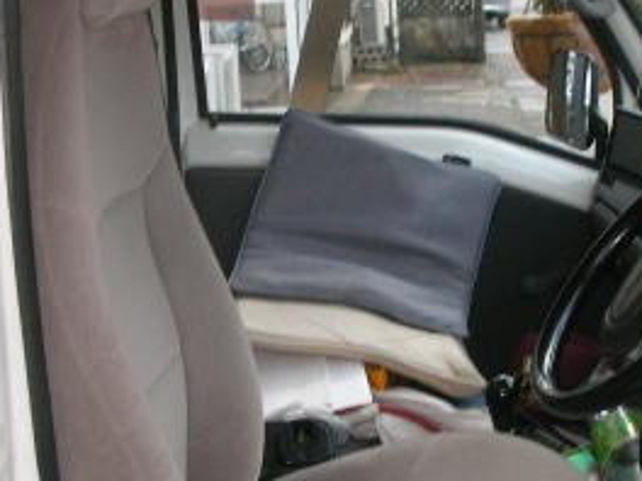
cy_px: 256
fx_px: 1335
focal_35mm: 72
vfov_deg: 20.4
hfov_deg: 27.0
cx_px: 389
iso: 100
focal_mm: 6.3
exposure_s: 1/40
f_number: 3.5
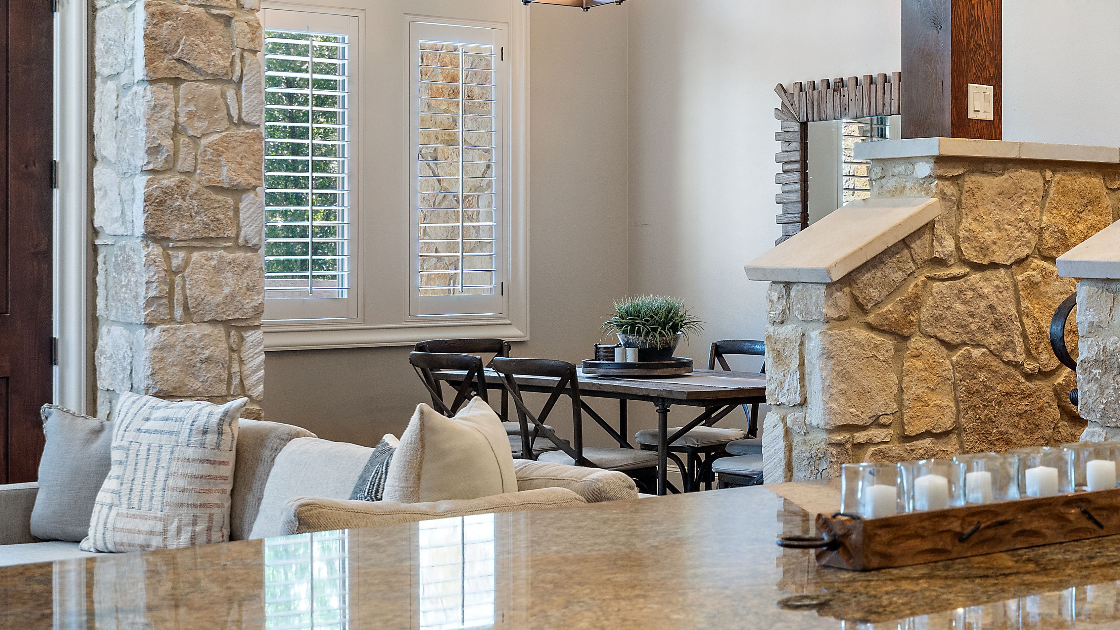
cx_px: 982
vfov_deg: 18.5
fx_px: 1930
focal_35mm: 65
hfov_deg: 31.0
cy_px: 247
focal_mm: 35
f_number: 8
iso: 400
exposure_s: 1/6
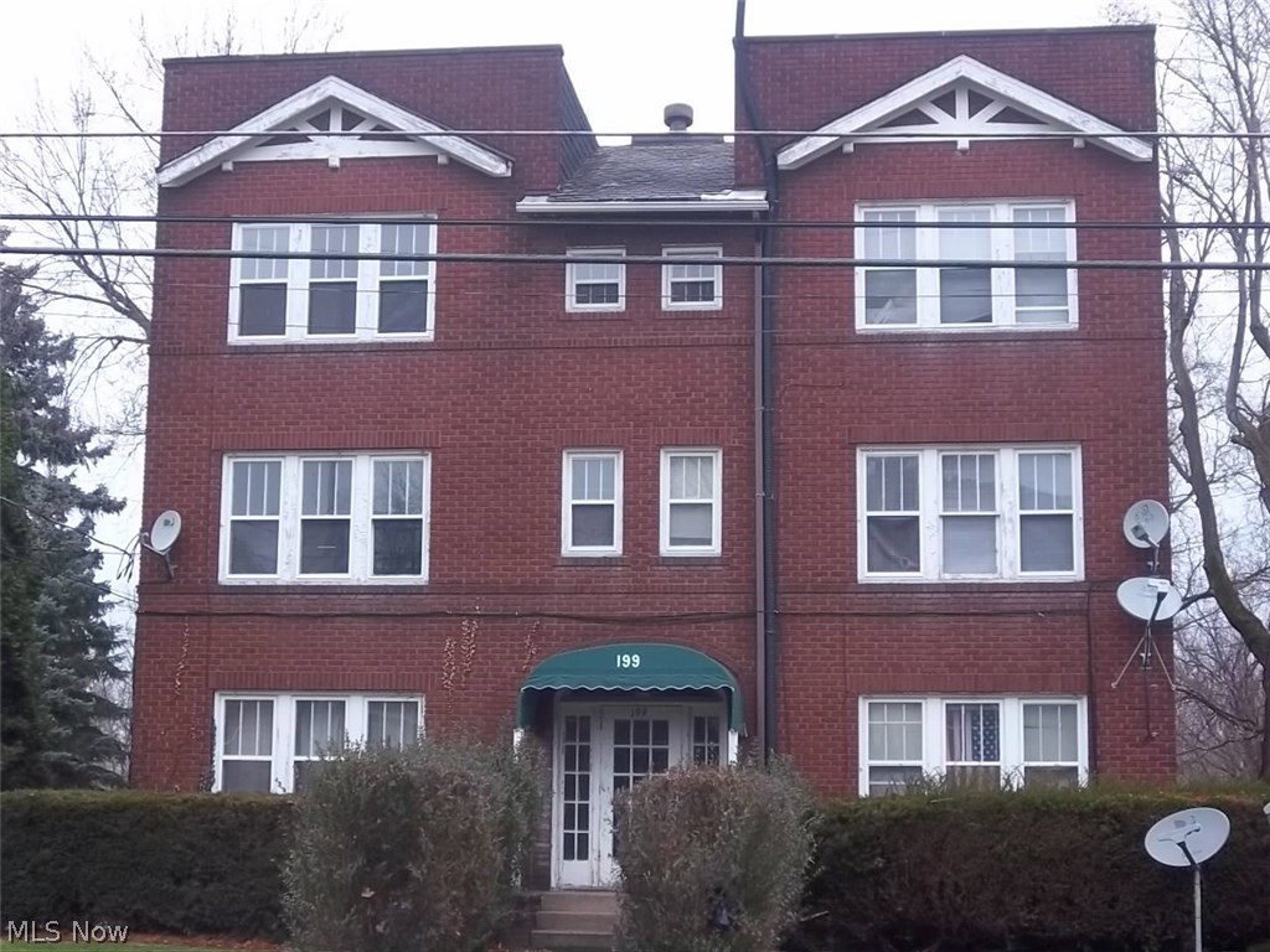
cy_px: 476
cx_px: 635
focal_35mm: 58
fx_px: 2128
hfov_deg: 33.2
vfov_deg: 25.2
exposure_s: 1/50
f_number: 5.34
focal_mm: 10.42
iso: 160
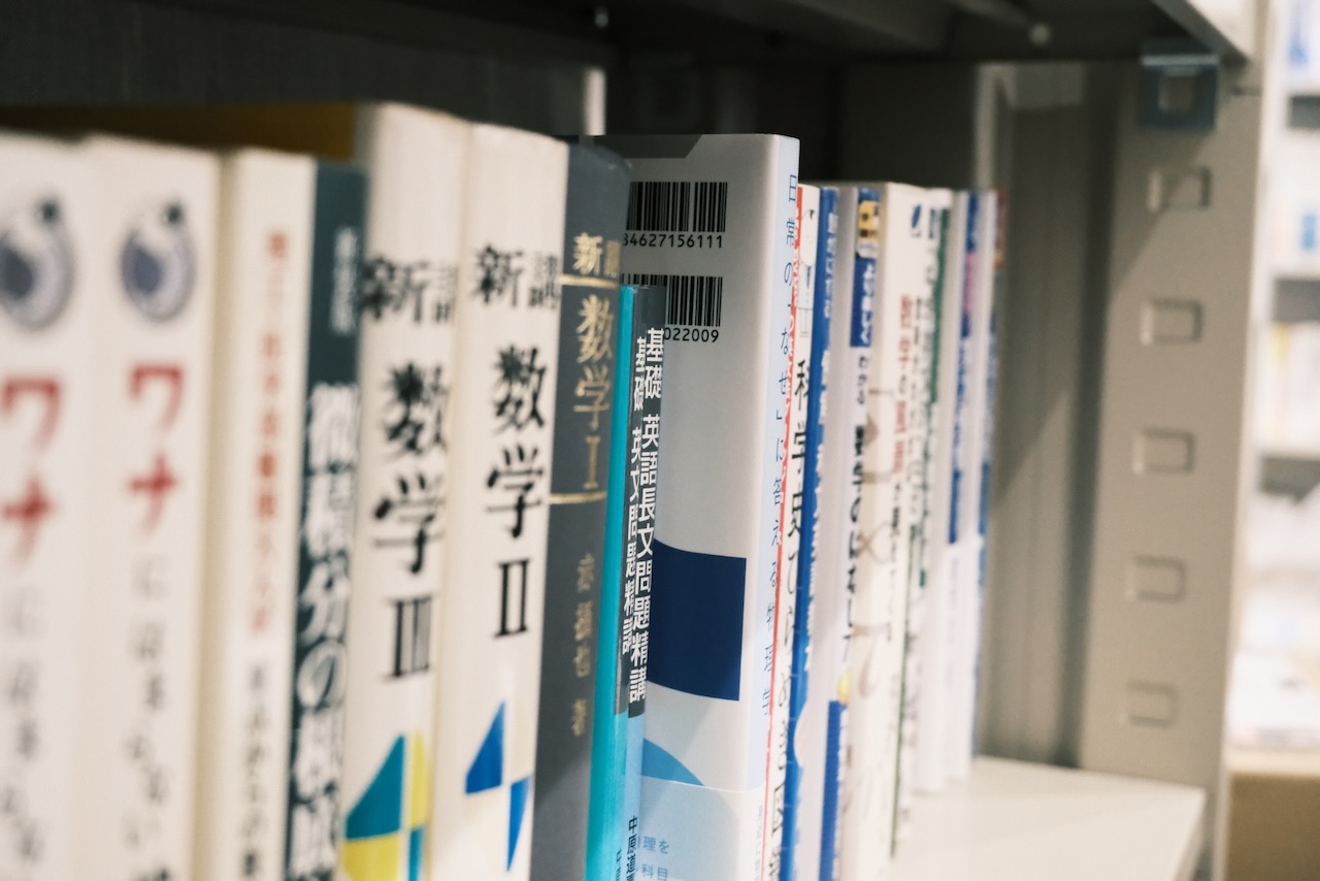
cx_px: 660
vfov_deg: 30.5
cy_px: 440
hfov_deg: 44.5
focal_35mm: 44
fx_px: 1614
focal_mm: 29.6
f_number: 4.5
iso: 6400
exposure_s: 1/56
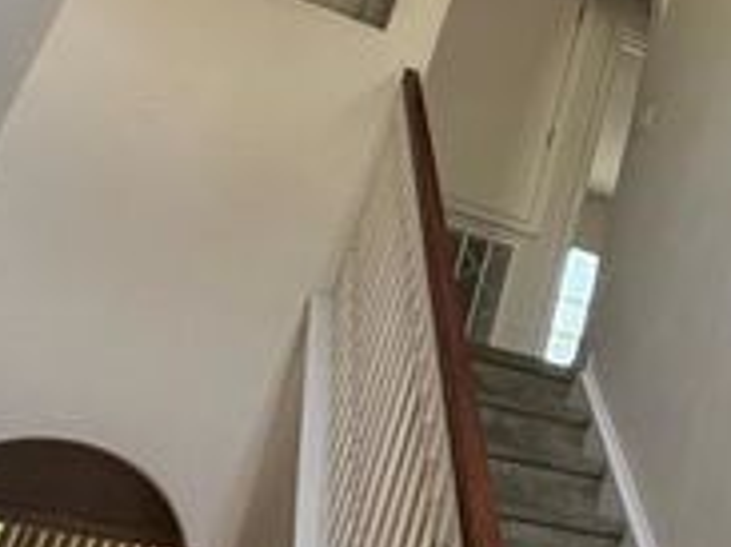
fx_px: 1140
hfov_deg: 31.5
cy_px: 124
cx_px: 809
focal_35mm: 54
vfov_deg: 26.6
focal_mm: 2.22
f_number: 2.2
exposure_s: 1/99
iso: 125
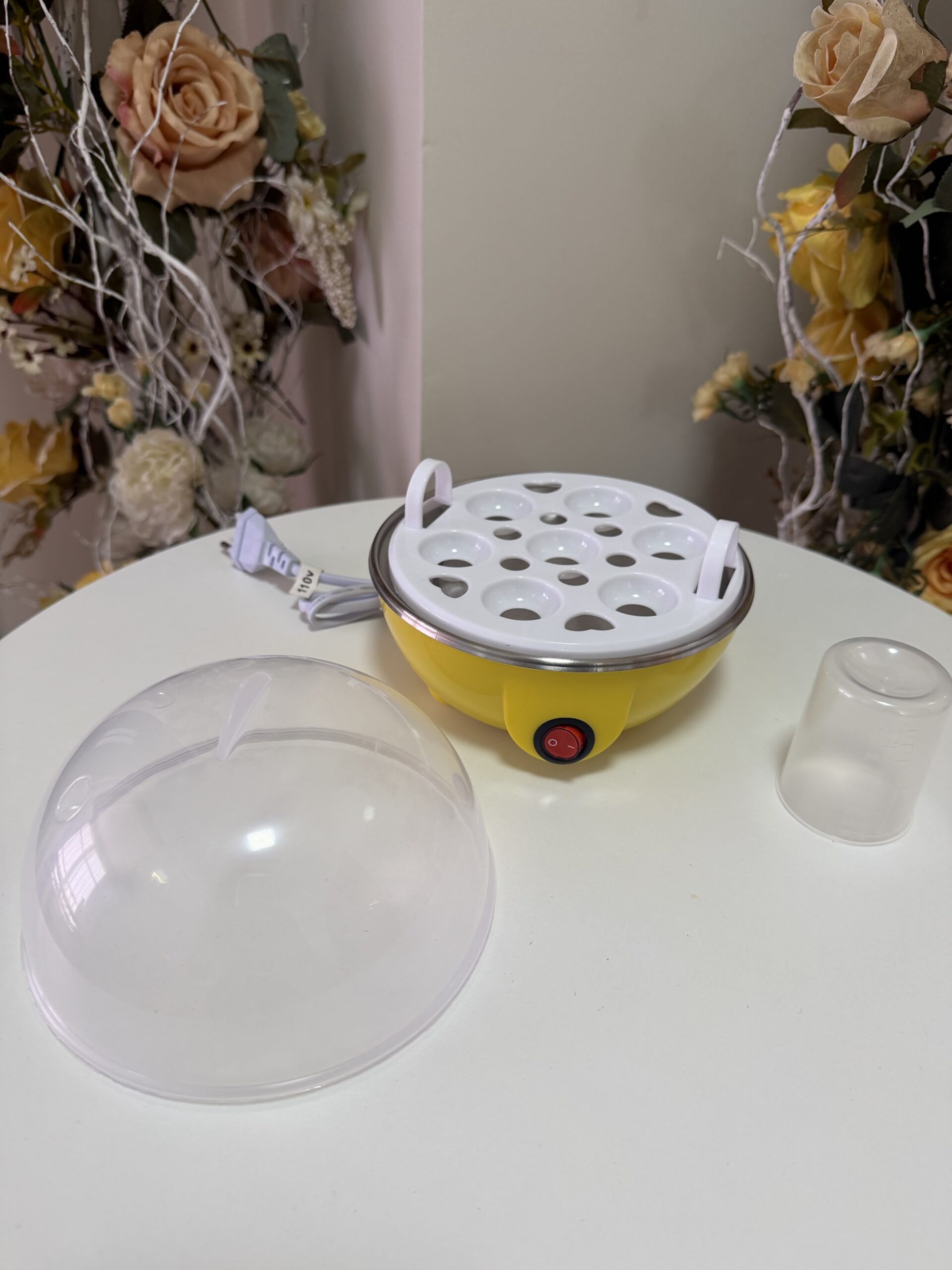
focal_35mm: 24
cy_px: 635
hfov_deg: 56.8
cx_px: 476
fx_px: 880
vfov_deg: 71.6
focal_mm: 6.76
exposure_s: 1/120
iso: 160
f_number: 1.78
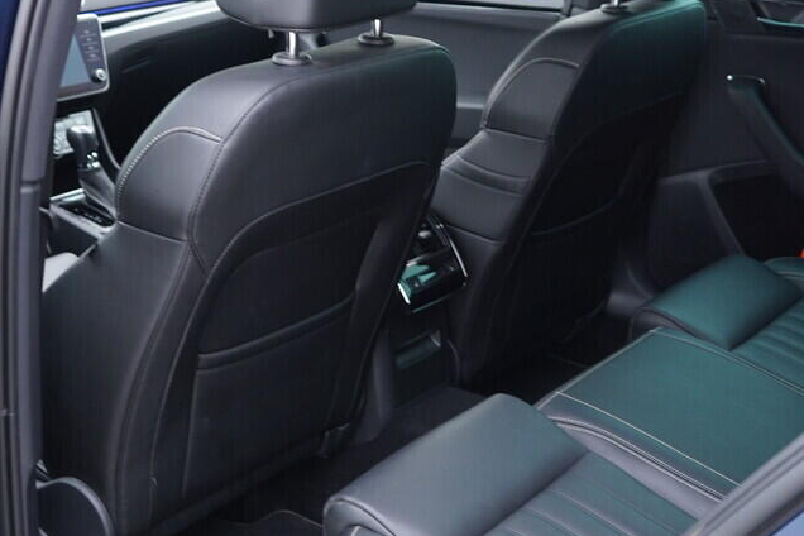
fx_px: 1295
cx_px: 370
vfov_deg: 23.4
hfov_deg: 34.5
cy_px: 264
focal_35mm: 58
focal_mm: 24
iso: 400
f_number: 2.8
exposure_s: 1/40
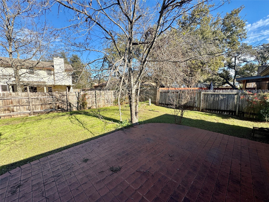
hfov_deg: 102.1
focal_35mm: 14
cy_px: 101
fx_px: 109
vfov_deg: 85.7
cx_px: 134
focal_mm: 2.22
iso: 50
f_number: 2.2
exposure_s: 1/868
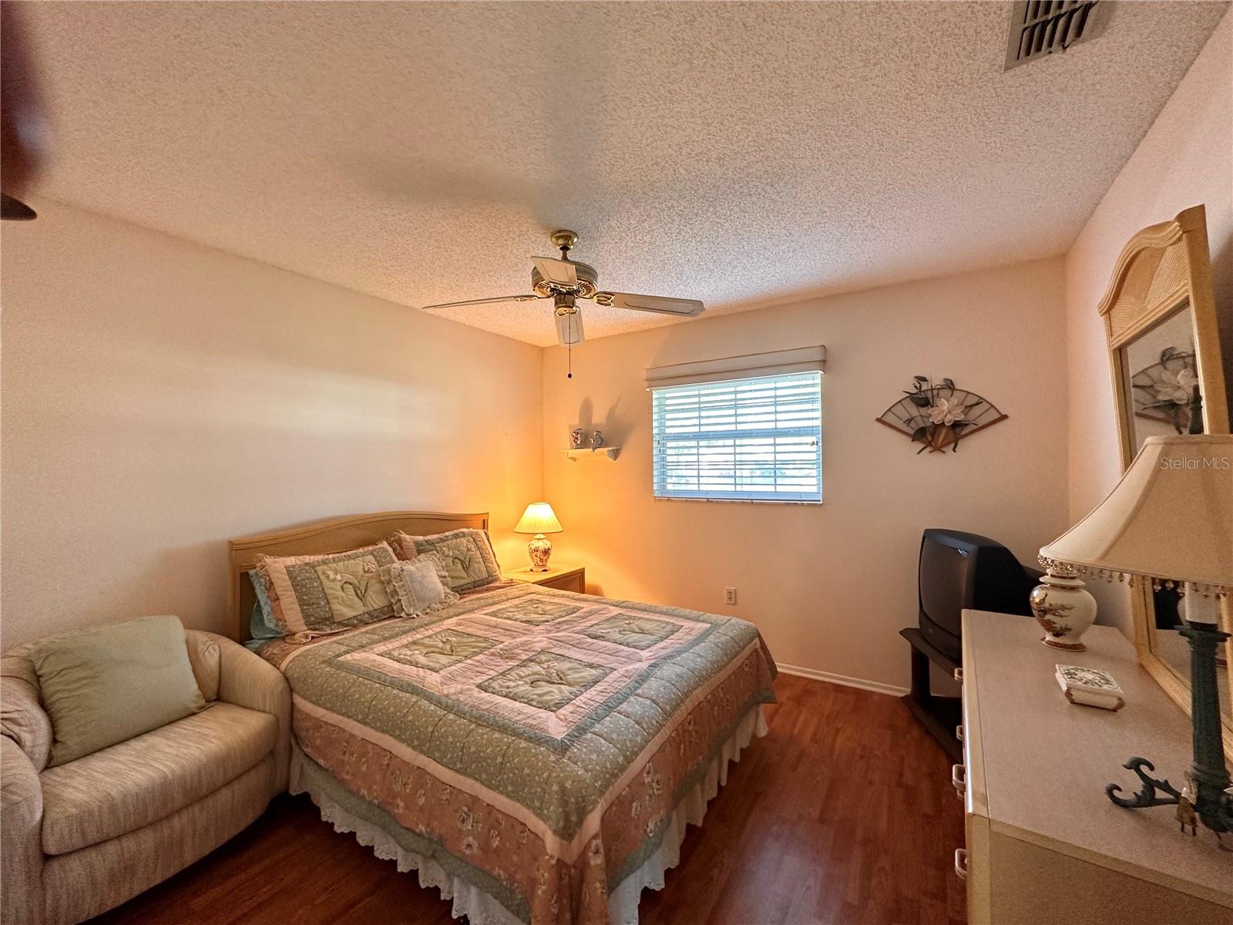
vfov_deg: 85.7
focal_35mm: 14
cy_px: 462
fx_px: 499
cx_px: 616
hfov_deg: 102.1
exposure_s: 1/60
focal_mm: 2.22
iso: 200
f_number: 2.2
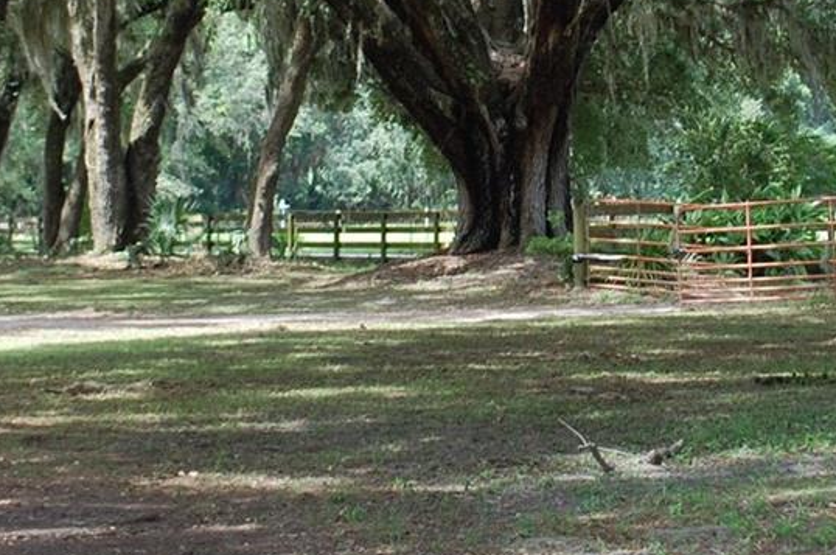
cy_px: -40
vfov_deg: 10.8
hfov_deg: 16.4
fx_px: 2898
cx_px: 367
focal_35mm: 125
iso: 280
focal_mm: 28
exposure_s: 1/125
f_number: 5.6
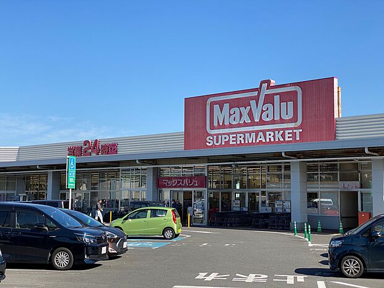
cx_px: 192
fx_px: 577
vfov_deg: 28.0
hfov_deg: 36.8
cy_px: 144
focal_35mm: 52
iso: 20
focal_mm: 6
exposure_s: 1/1370
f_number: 2
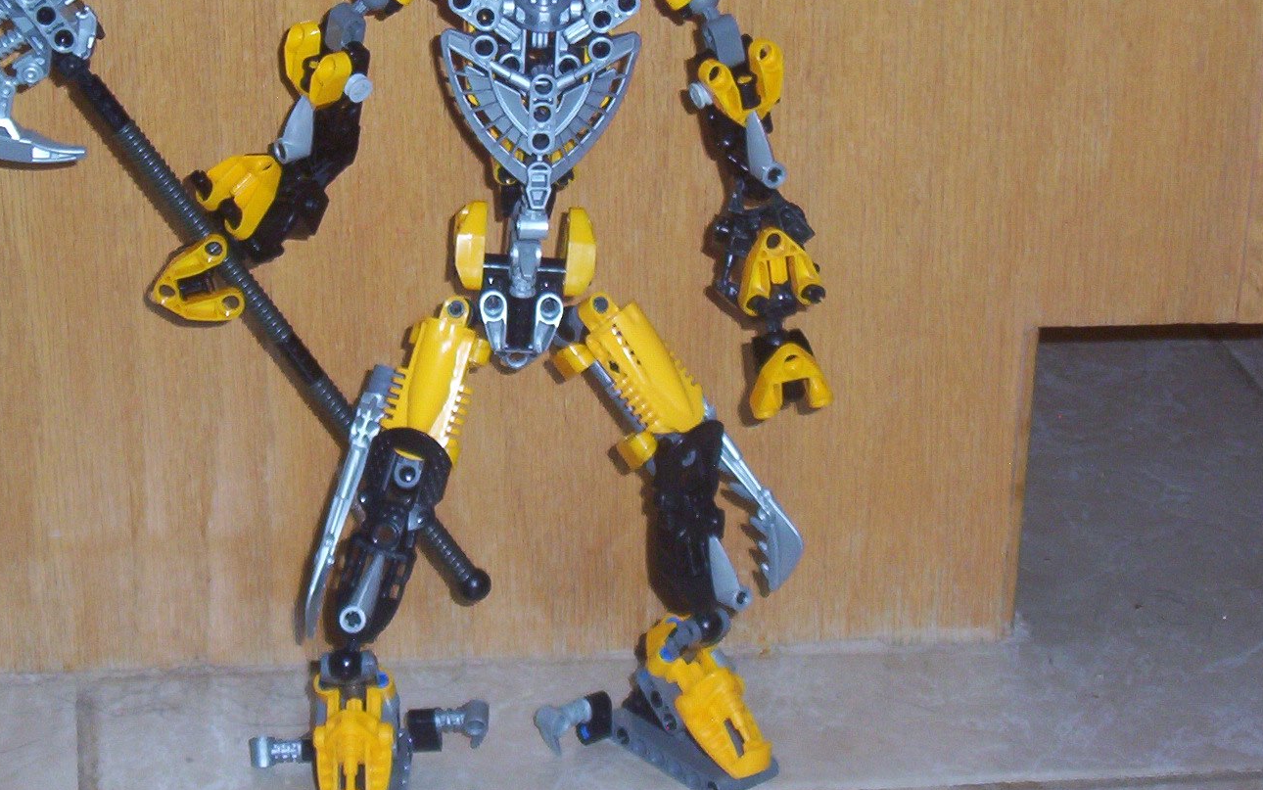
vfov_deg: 15.1
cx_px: 498
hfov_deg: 24.0
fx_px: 2961
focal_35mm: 86
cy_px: 190
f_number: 3.54
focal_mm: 9.98
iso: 140
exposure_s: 1/46.6
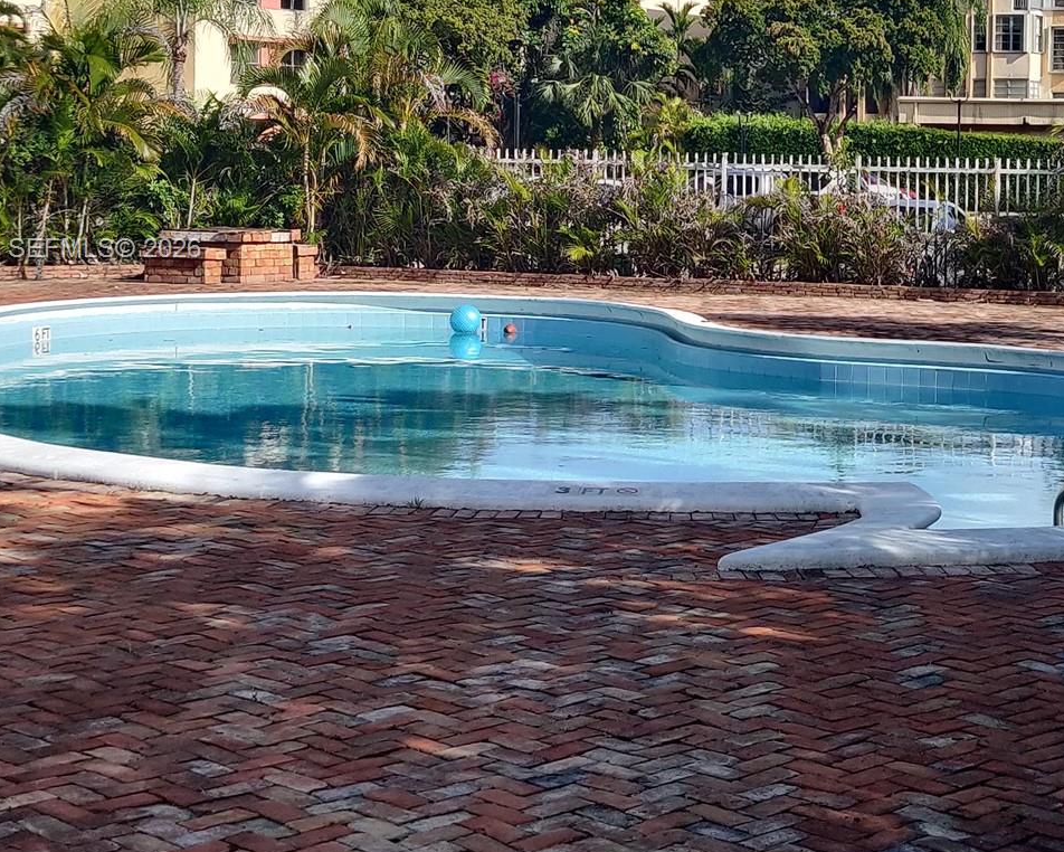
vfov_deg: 35.9
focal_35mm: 41
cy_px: 250
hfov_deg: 43.8
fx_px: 1291
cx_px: 748
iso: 100
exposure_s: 1/440
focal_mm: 4.25
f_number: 1.7
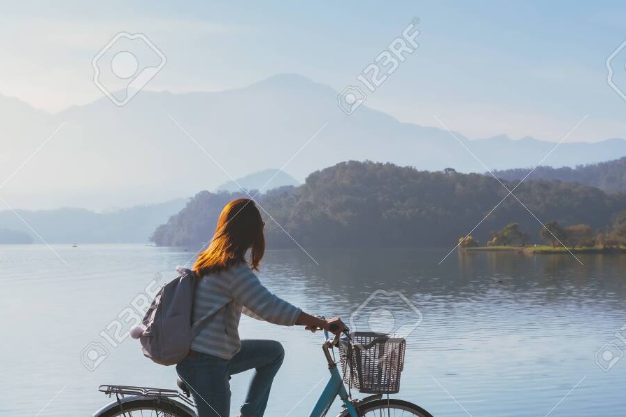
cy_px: 297
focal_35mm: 77
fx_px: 1338
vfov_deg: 17.6
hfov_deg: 26.3
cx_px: 252
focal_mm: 35
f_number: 8
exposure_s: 1/320
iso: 200
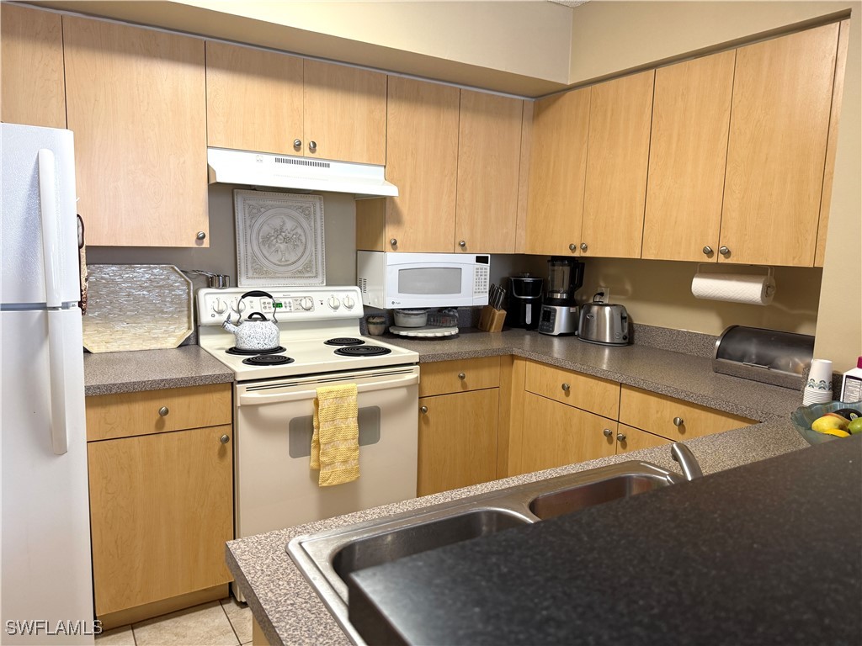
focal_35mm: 24
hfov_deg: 71.6
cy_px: 323
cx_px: 431
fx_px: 598
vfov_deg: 56.8
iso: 160
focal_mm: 6.76
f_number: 1.78
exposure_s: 1/60
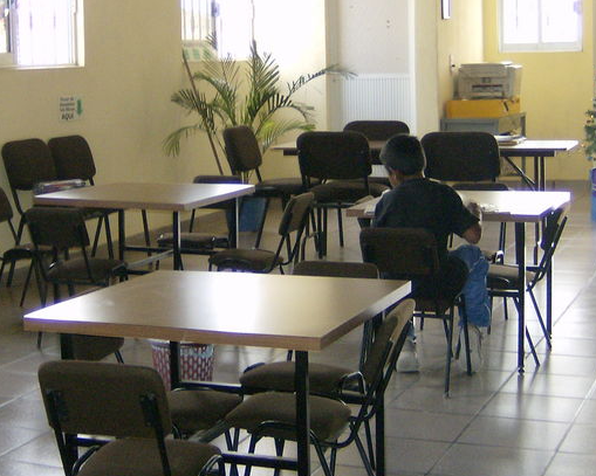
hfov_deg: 26.6
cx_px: 180
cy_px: 144
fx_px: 1252
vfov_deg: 21.4
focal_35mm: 71
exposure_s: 1/60
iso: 200
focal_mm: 6
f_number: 2.8
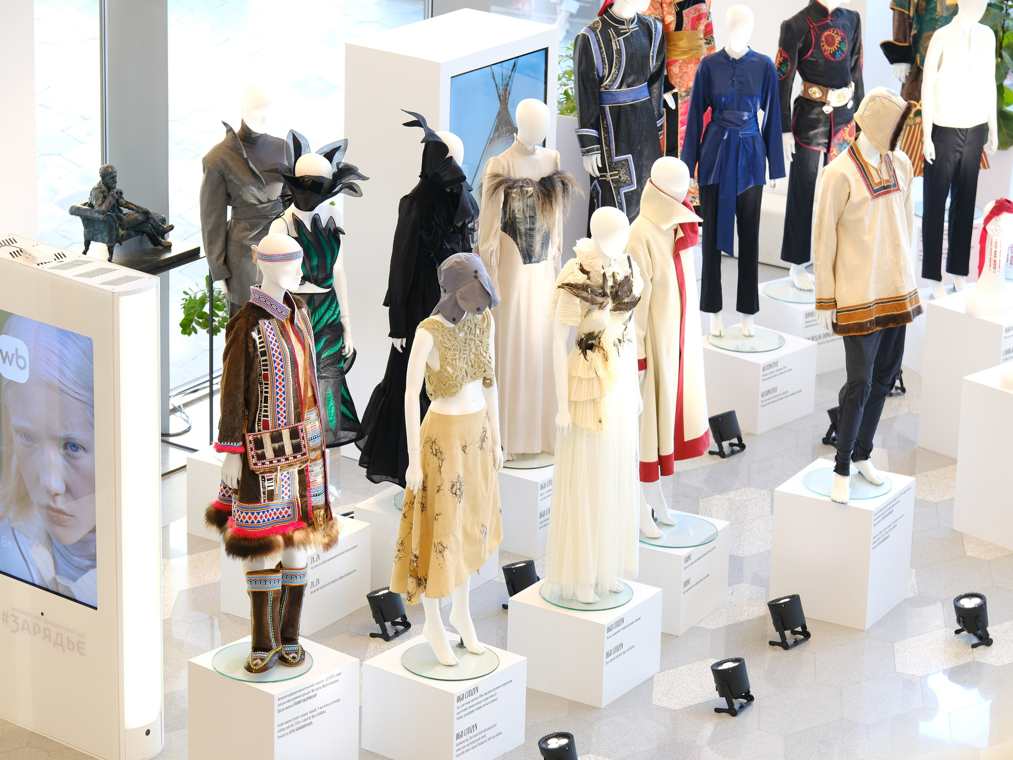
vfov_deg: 12.1
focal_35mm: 123
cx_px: 460
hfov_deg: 16.0
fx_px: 3600
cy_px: 380
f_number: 3.2
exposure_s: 1/80
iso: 640
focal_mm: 75
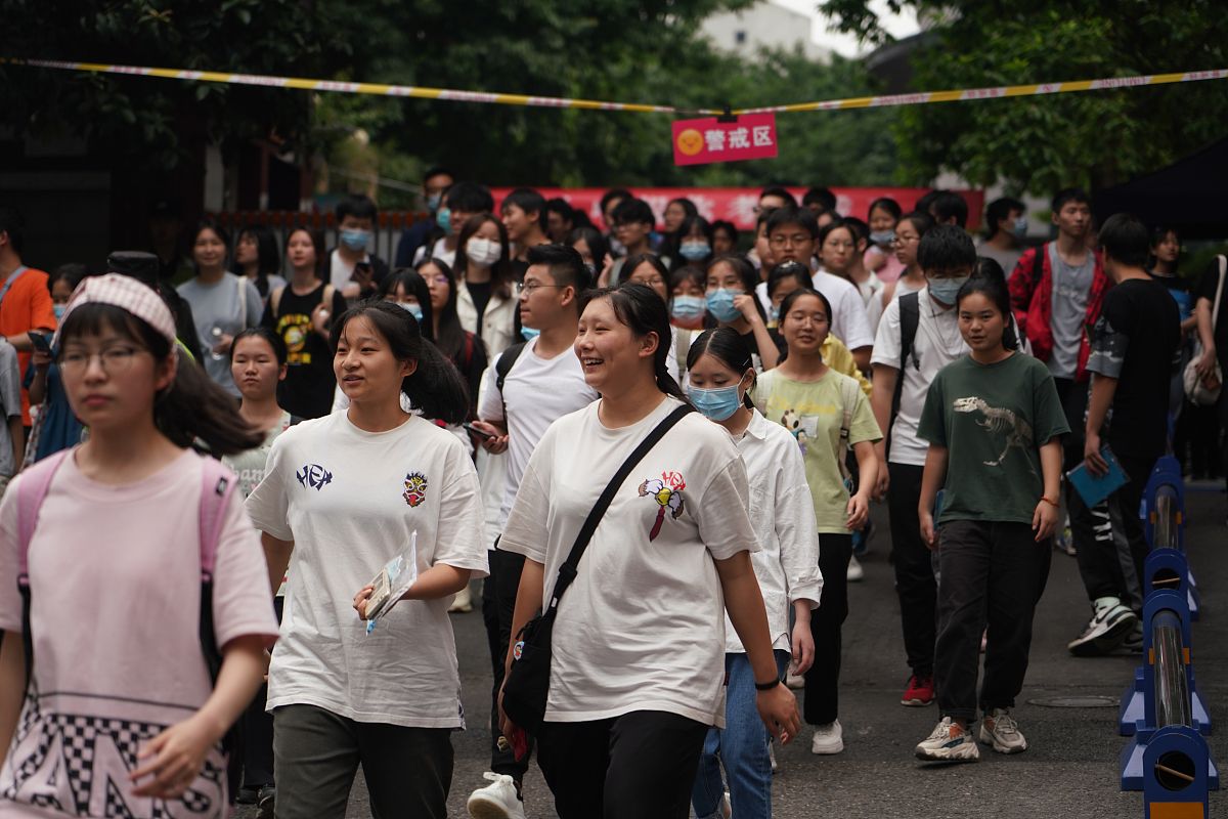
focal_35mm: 105
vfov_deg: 13.0
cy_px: 410
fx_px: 3581
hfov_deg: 19.5
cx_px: 614
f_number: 4
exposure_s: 1/320
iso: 320
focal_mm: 105
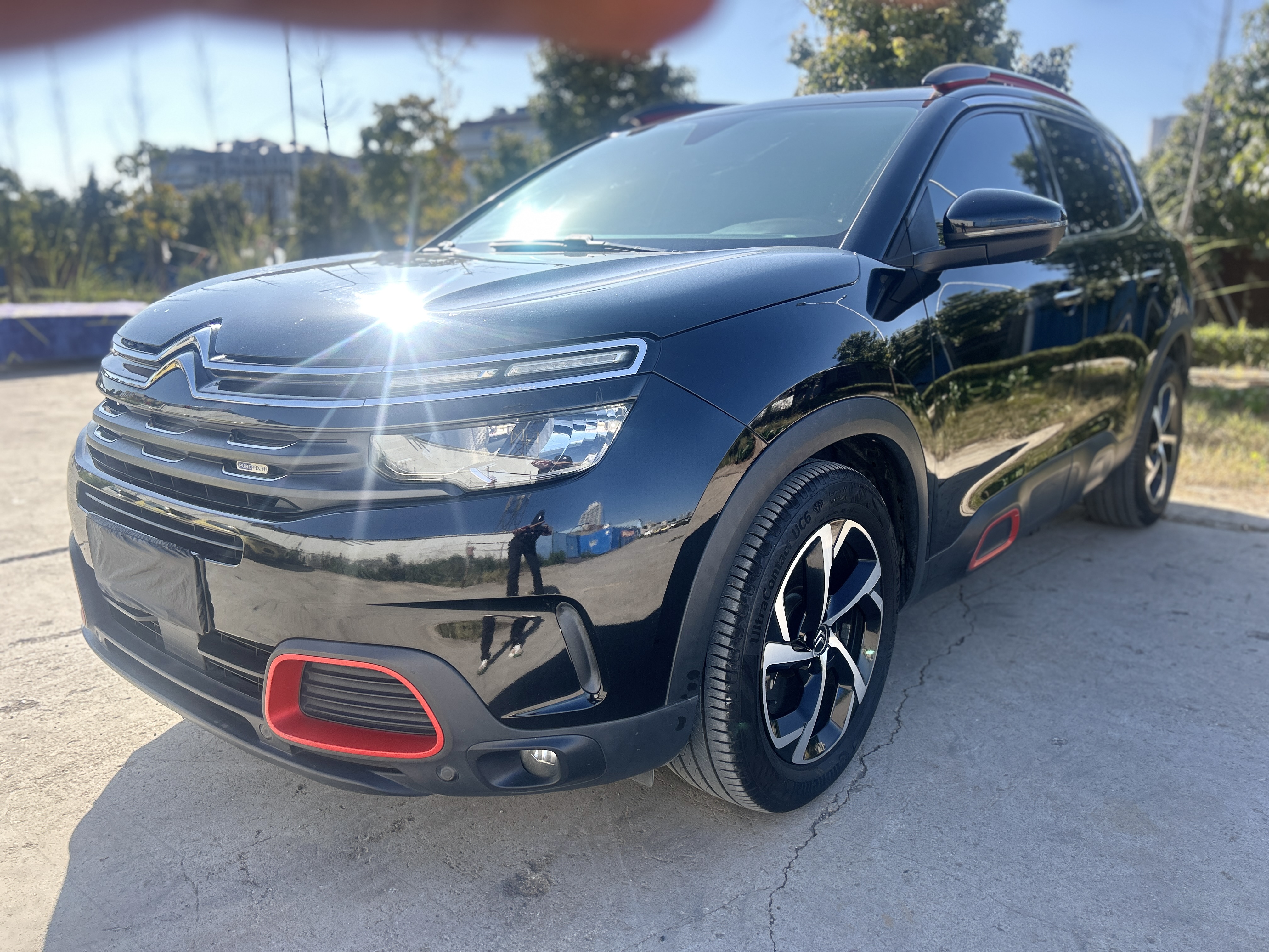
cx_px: 634
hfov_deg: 67.3
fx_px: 953
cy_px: 476
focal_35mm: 26
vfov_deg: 53.1
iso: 50
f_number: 1.5
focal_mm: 5.7
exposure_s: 1/1361
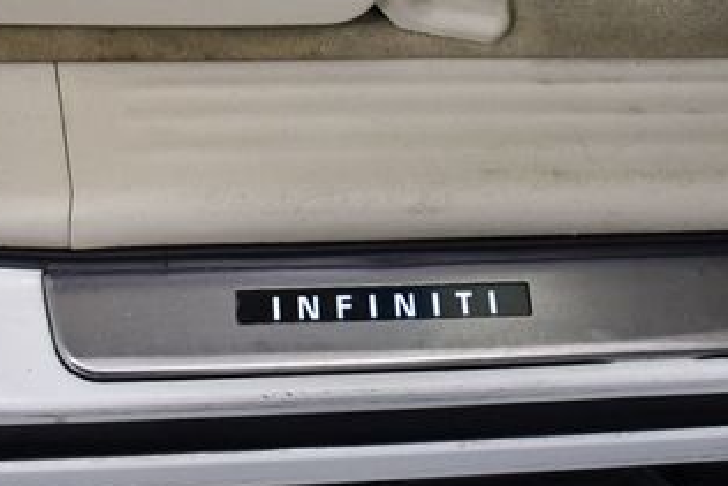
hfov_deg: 27.7
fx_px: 1477
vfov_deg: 18.6
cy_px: 161
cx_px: 408
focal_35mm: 73
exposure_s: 1/125
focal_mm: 18
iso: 1000
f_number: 3.5
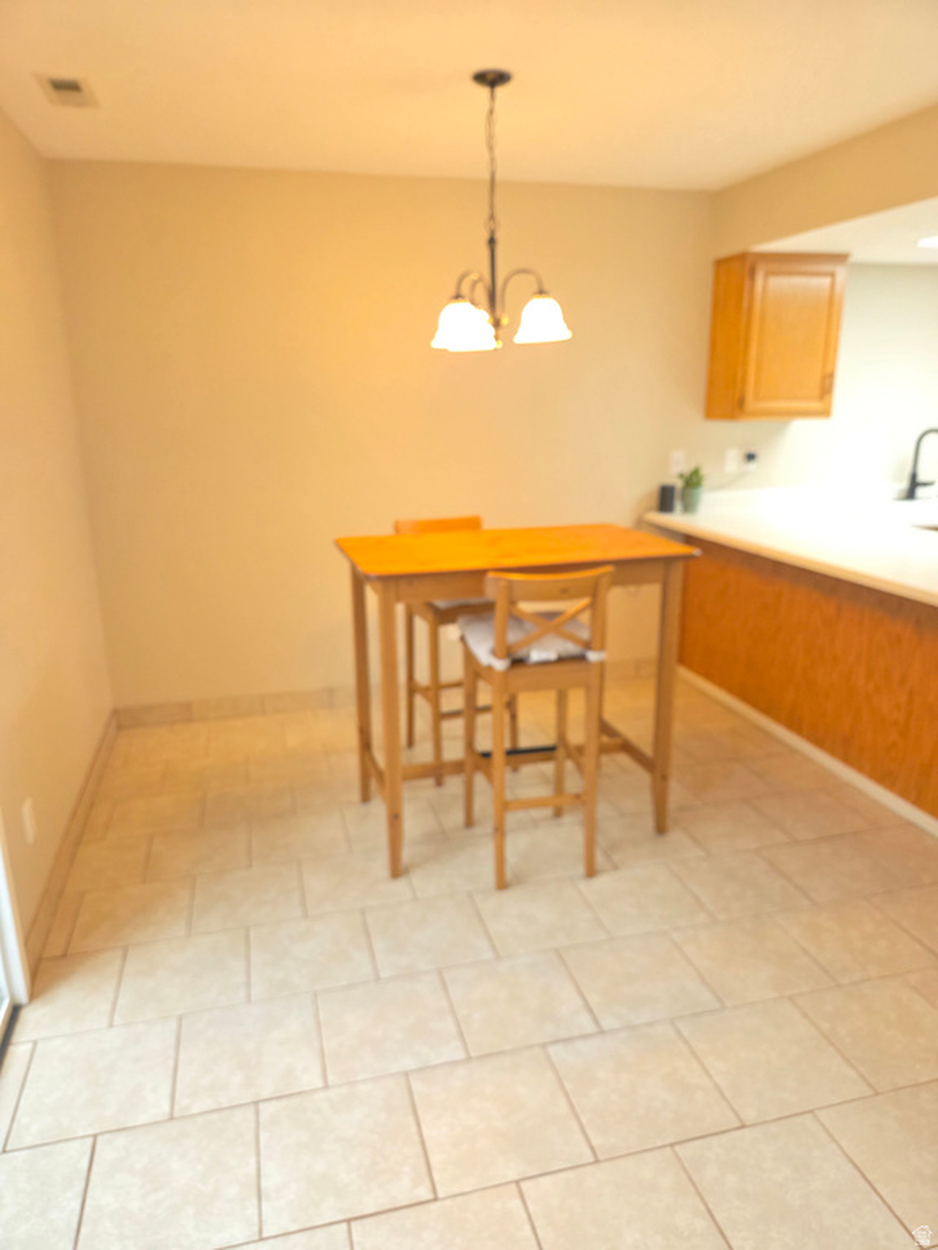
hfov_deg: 58.9
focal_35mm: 23
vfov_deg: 73.9
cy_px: 625
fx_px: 831
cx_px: 469
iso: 400
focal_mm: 5.4
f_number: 1.8
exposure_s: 1/120
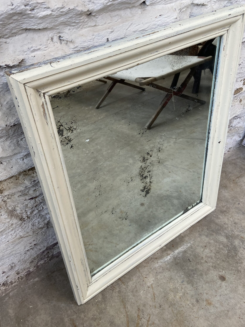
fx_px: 283
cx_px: 105
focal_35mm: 30
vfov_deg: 59.7
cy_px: 139
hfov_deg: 46.7
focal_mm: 4.25
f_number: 1.8
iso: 50
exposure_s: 1/122
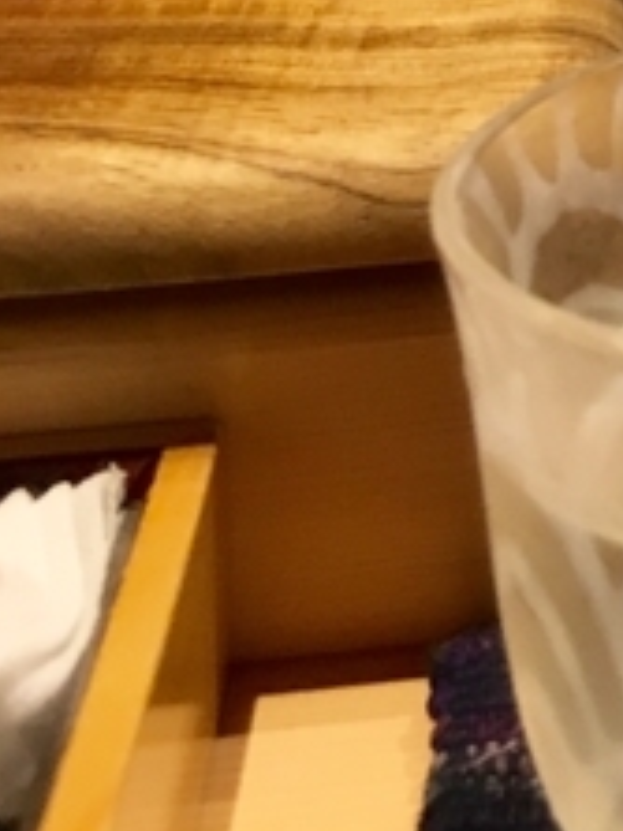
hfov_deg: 13.0
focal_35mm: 104
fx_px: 2498
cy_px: -641
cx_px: 1074
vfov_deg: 16.1
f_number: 2.2
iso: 40
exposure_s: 1/30
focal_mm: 4.15
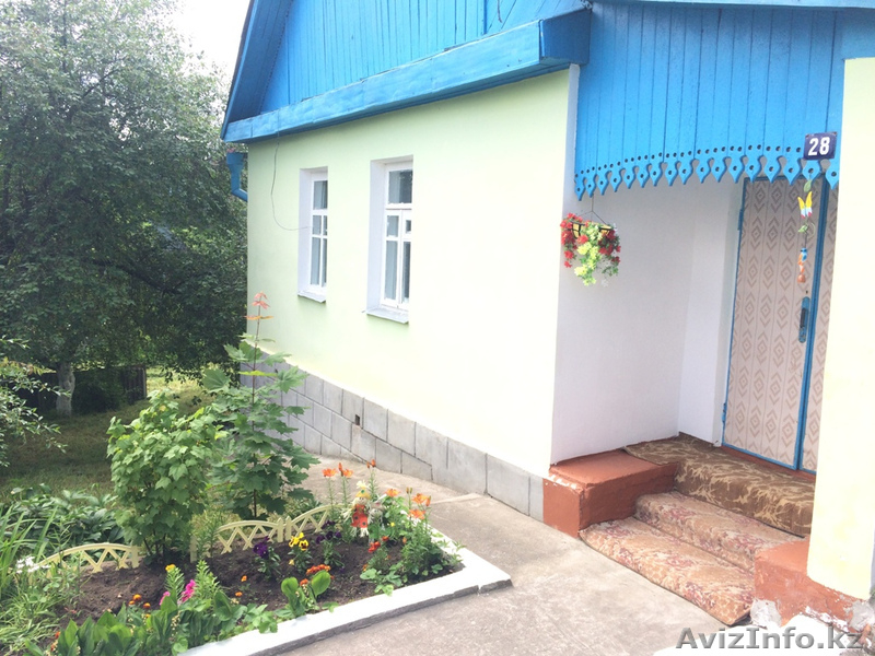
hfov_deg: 61.7
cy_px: 328
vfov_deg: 48.2
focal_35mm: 29
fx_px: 733
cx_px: 438
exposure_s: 1/746
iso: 32
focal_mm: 4.15
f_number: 2.2
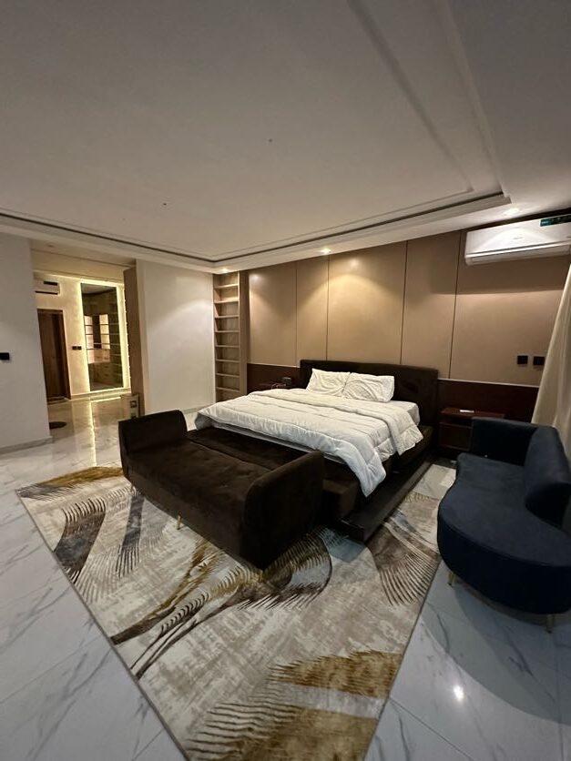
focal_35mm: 14
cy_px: 380
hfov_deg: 85.7
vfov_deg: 102.1
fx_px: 308
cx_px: 286
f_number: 2.2
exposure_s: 1/50
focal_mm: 2.22
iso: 1000
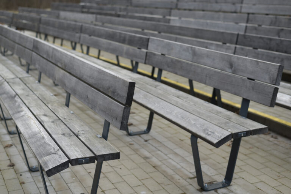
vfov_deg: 27.0
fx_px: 404
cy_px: 97
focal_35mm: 50
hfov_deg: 39.6
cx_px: 146
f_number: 2.8
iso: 200
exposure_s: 1/800
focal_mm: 50
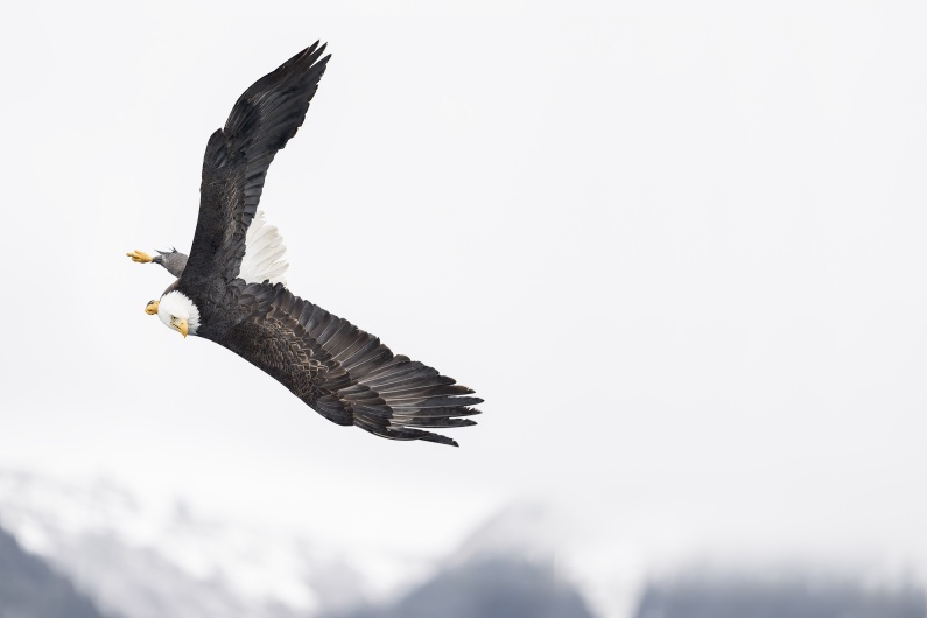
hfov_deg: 6.8
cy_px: 310
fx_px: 7776
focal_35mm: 302
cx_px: 464
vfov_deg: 4.6
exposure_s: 1/3200
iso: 3200
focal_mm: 300
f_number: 2.8
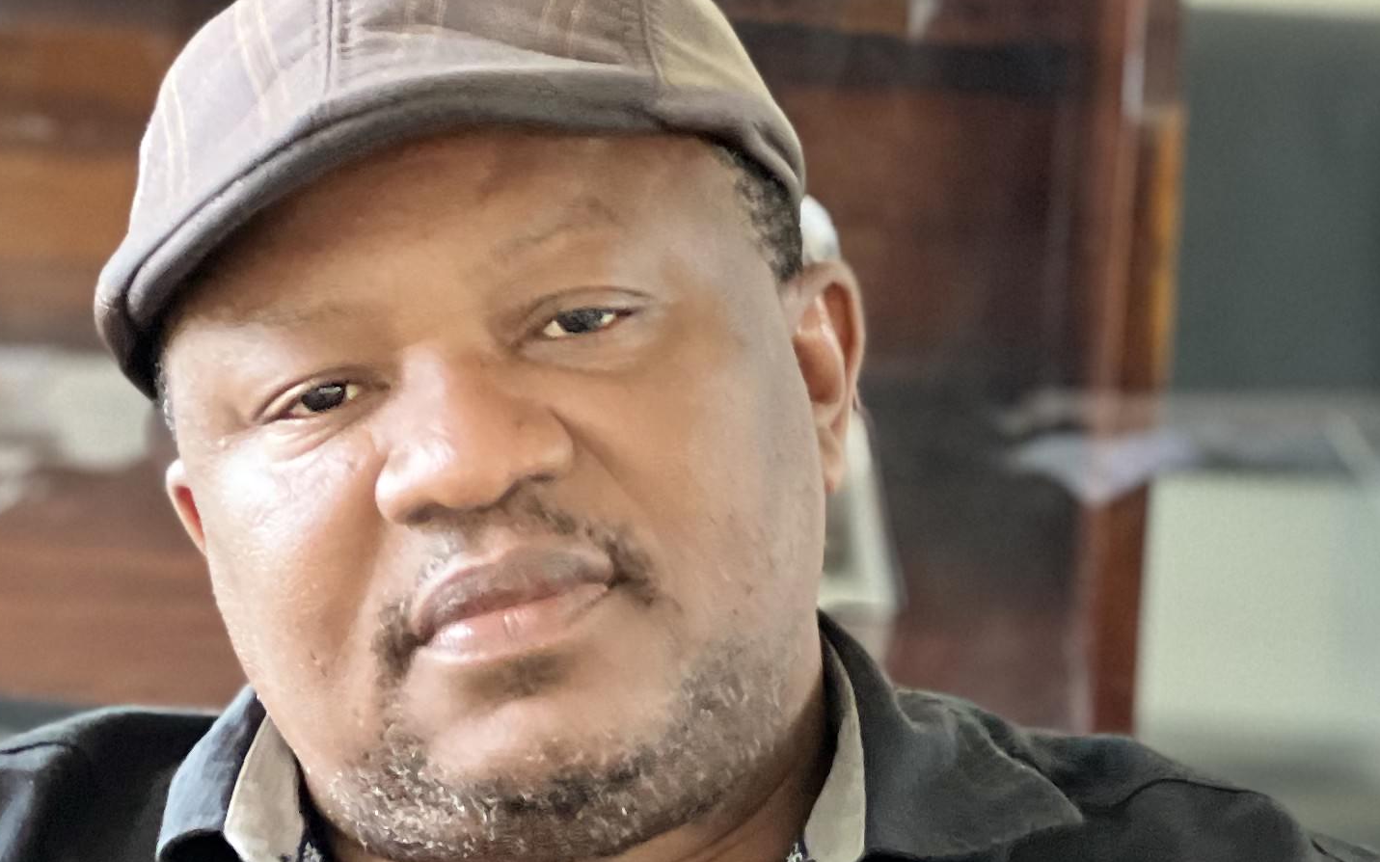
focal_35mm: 230
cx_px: 527
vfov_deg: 5.7
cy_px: 1172
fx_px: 8649
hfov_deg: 9.1
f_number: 2.8
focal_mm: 9
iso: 400
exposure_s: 1/26
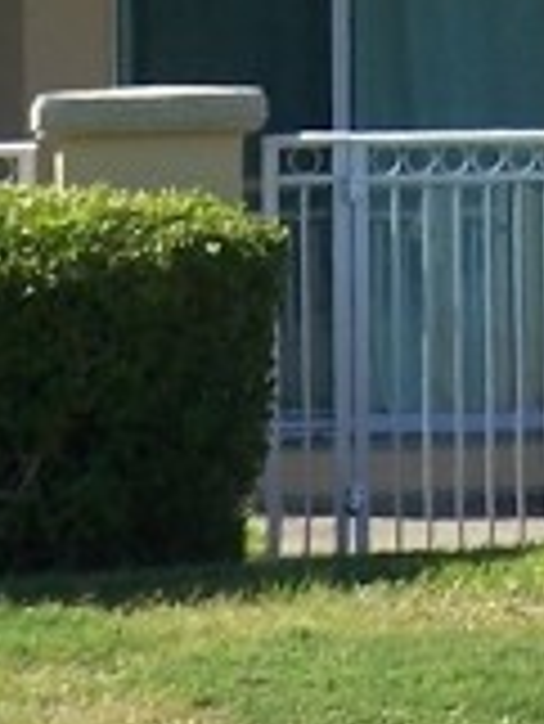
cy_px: -773
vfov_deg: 2.0
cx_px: 1169
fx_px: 20759
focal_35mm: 992
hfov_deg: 1.5
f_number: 4
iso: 64
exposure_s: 1/320
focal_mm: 32.9
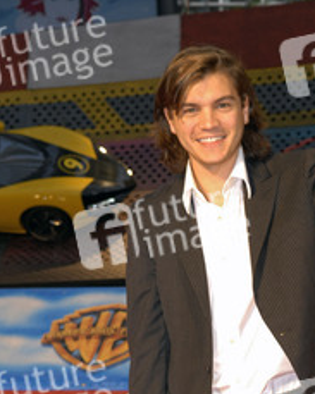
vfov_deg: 17.2
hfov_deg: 13.9
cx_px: 213
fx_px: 1292
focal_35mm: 111
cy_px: 315
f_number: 5.6
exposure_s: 1/100
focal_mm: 45
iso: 800
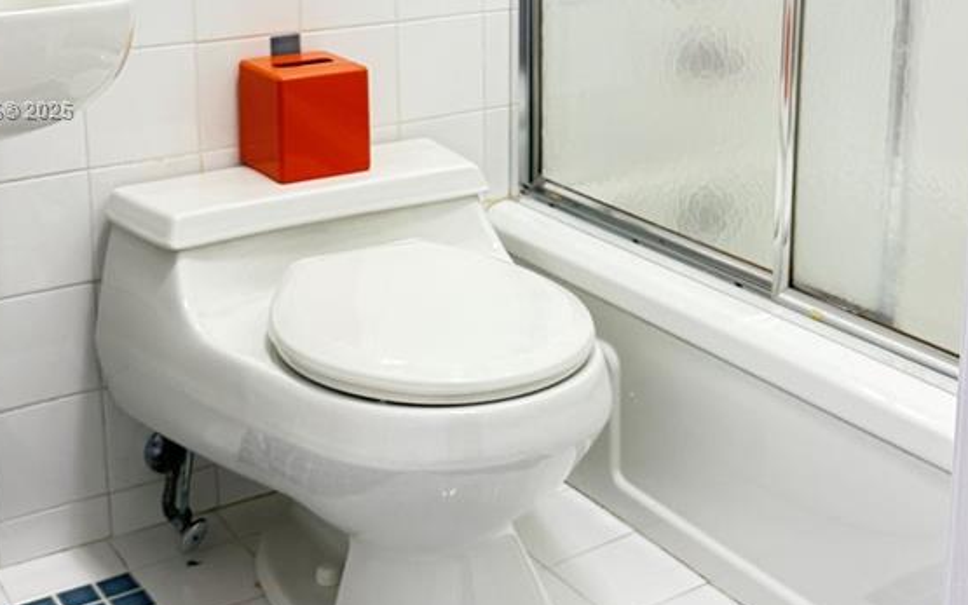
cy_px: 112
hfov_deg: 36.8
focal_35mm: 55
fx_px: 1451
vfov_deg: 23.2
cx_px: 537
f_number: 1.78
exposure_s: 1/120
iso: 125
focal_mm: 6.76
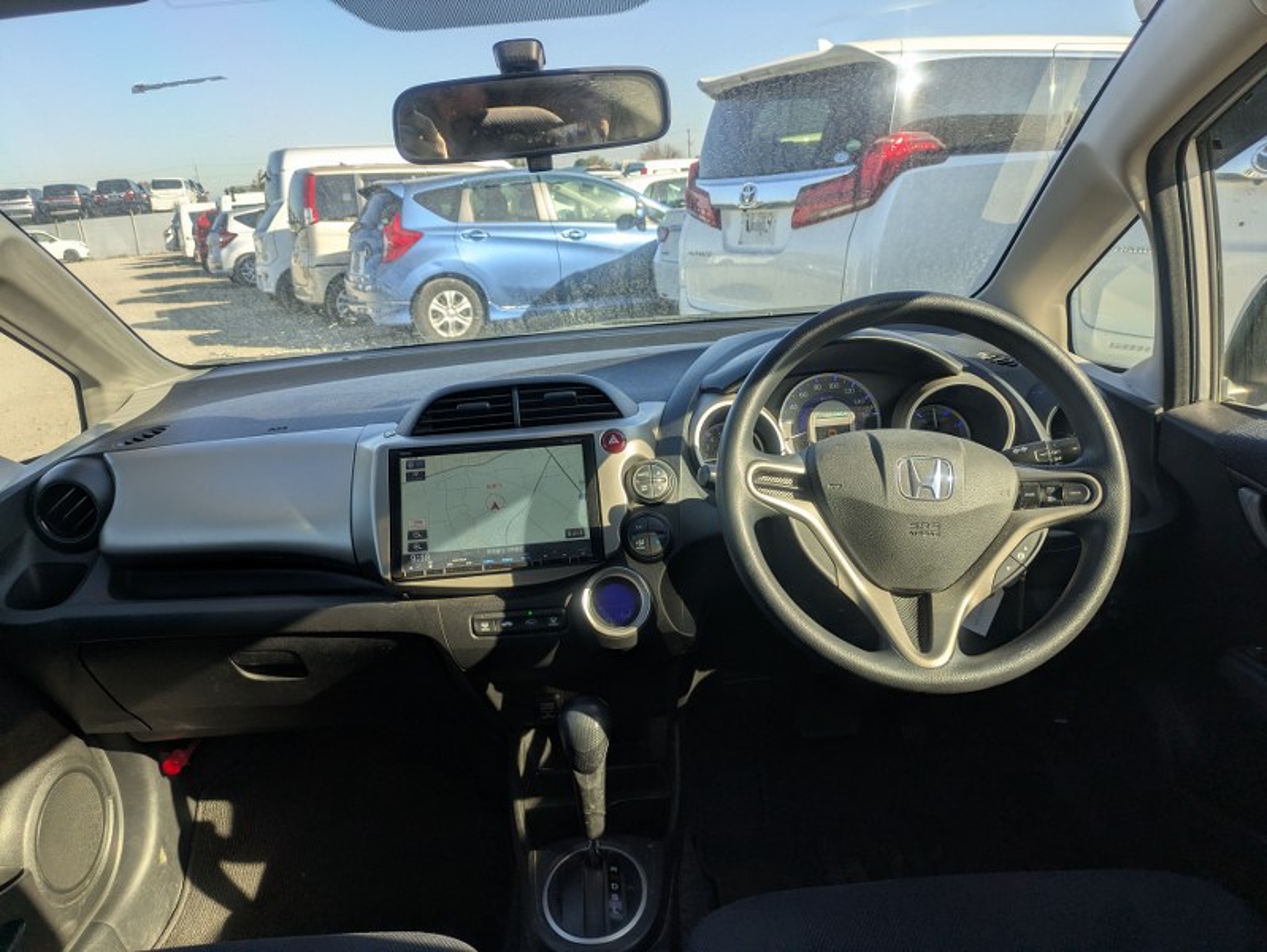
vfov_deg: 54.9
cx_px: 634
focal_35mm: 25
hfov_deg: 69.4
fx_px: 915
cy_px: 476
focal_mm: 5.43
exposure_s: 1/756
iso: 45
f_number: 1.89
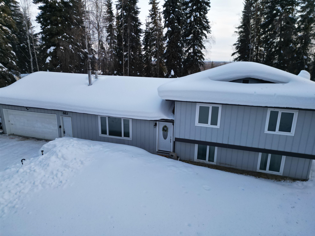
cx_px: 158
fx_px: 218
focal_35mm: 24
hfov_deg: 71.6
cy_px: 118
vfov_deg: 56.8
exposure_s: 1/500
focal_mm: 6.72
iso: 130
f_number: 1.7
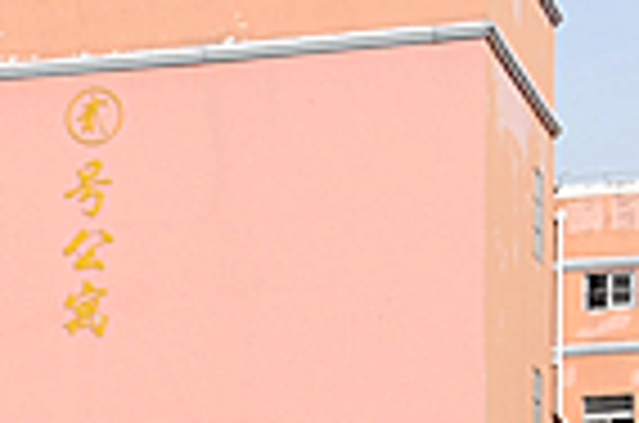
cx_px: -675
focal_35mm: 260
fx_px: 4605
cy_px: 983
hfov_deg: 7.6
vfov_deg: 5.1
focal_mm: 31
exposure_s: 1/500
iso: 250
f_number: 10
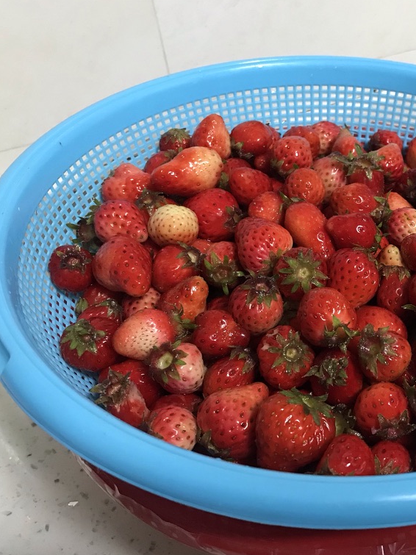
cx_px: 362
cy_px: 279
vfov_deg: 49.0
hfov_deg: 35.8
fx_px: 609
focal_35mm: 38
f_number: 1.8
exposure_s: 1/11
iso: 100
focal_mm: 3.99
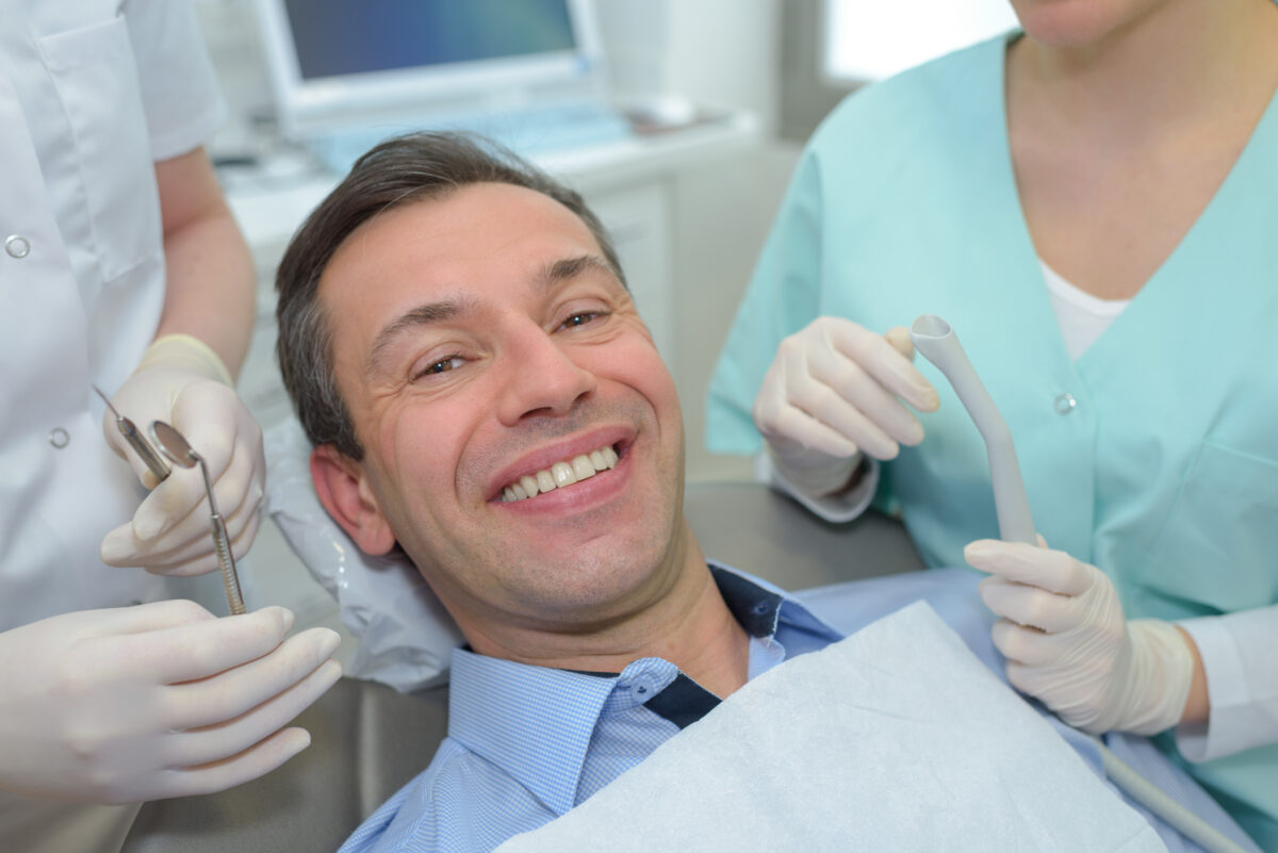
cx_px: 639
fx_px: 1243
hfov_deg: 54.4
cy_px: 426
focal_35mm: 35
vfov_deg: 37.9
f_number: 3.2
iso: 160
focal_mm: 35
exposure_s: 1/100
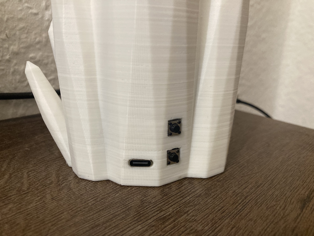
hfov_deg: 63.4
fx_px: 254
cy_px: 118
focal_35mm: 28
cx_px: 157
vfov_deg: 49.7
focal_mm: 3.99
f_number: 1.8
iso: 400
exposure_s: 1/40
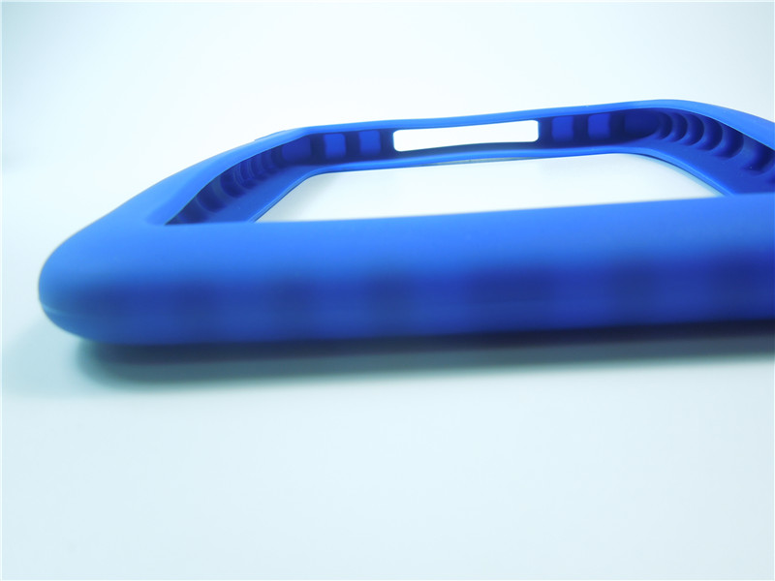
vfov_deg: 40.7
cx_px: 388
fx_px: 784
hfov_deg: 52.6
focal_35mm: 35
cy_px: 290
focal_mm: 6.3
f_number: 3.7
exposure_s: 1/50
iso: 100
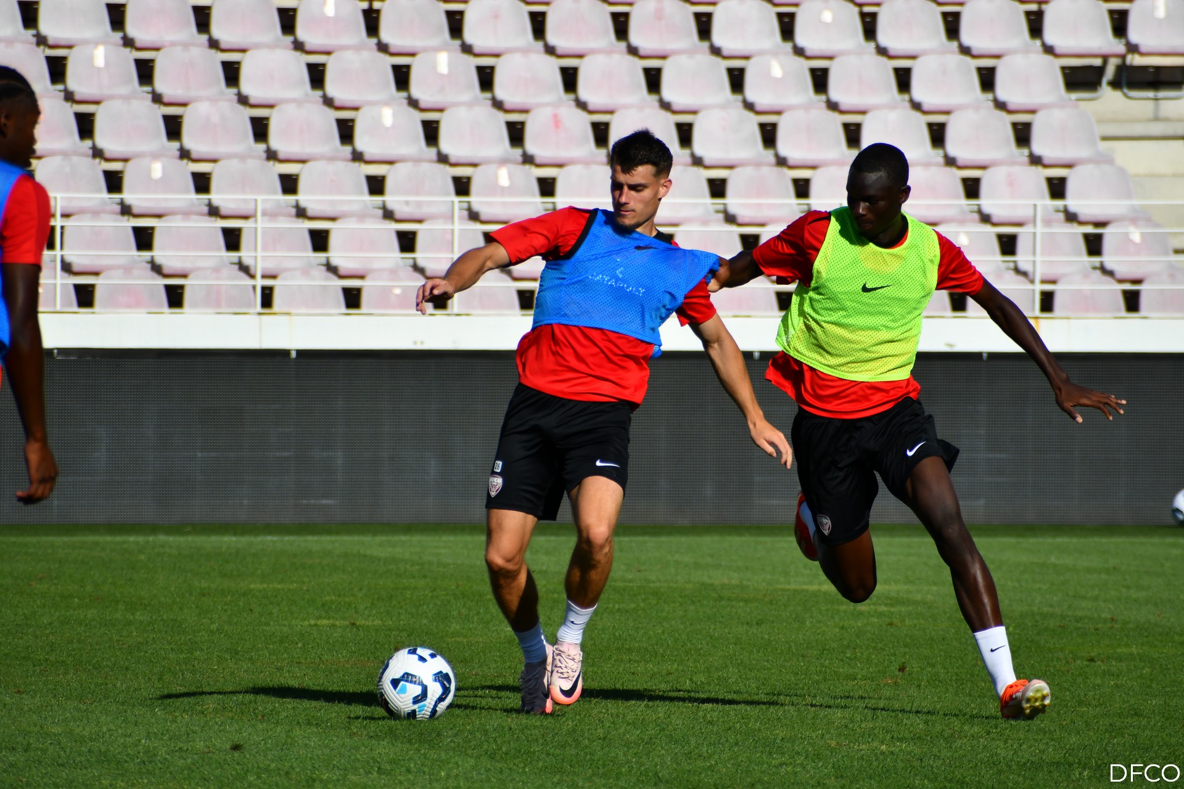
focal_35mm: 450
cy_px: 394
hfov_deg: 4.6
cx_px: 592
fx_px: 14799
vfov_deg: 3.1
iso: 360
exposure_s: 1/2000
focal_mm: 300
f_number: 8
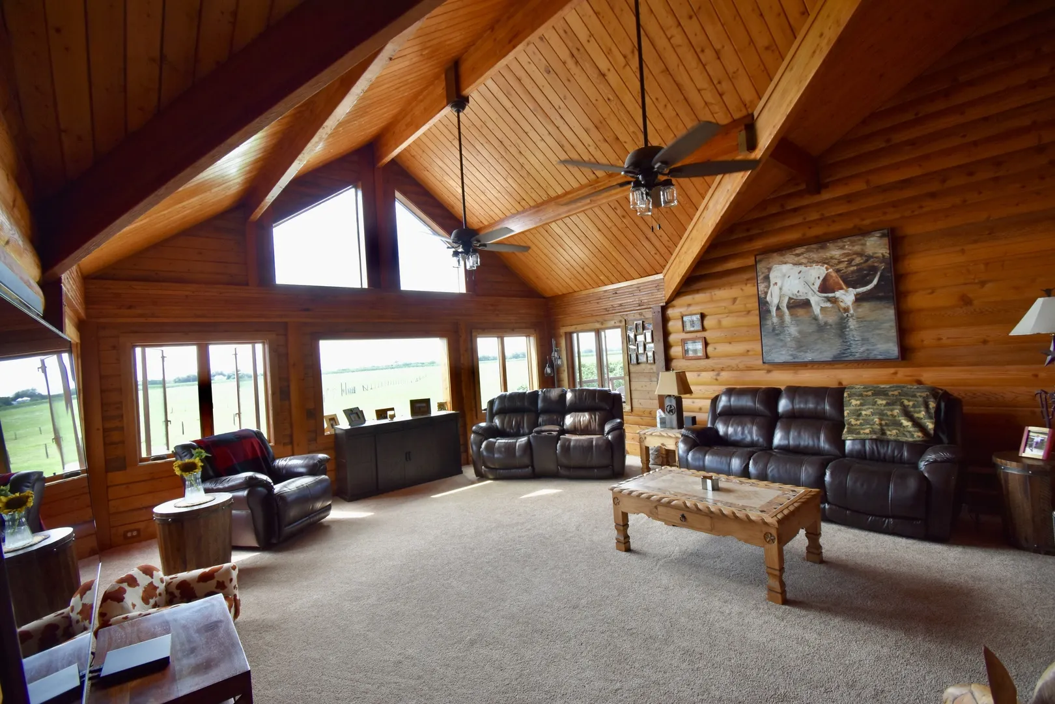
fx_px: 440
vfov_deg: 77.3
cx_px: 528
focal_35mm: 15
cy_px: 352
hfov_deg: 100.4
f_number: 5
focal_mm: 10
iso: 400
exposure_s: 1/100
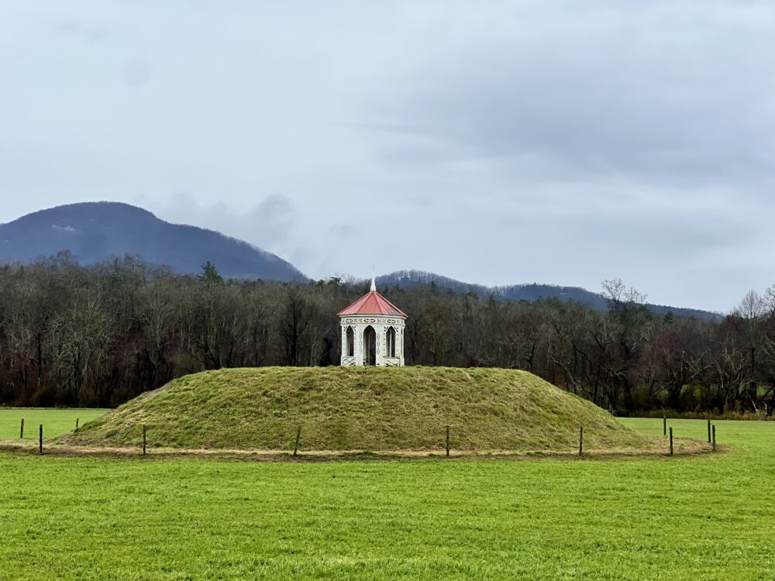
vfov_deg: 19.1
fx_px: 1724
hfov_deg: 25.3
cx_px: 388
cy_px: 290
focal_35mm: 77
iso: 32
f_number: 2.8
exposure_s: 1/329
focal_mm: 9
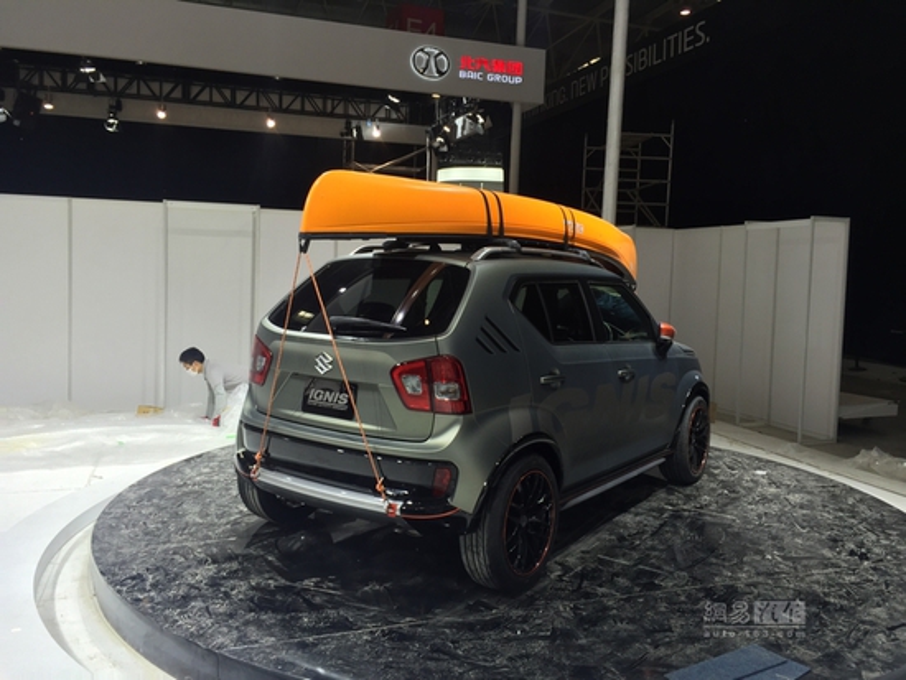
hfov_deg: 61.6
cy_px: 340
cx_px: 453
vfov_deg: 48.3
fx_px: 759
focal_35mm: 29
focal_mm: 4.15
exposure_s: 1/179
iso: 32
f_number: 2.2
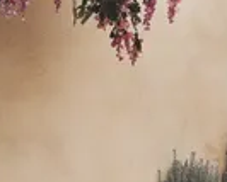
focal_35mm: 81
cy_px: 167
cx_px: 178
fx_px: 545
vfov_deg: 18.7
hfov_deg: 23.2
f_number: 5
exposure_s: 1/200
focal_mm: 30
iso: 320
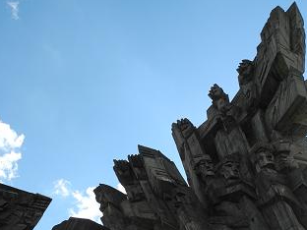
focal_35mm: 46
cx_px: 137
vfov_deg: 31.0
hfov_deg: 41.2
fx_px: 408
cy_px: 169
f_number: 4
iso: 100
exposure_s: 1/1000
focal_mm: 6
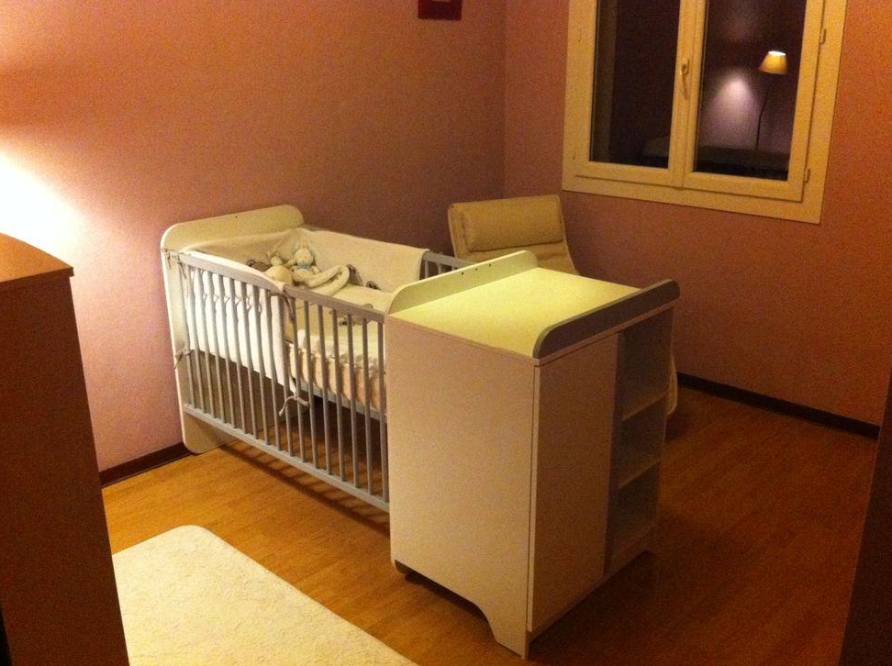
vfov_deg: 39.6
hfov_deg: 51.4
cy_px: 330
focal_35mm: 36
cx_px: 440
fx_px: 926
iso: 800
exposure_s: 1/15
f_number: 2.8
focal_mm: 3.85
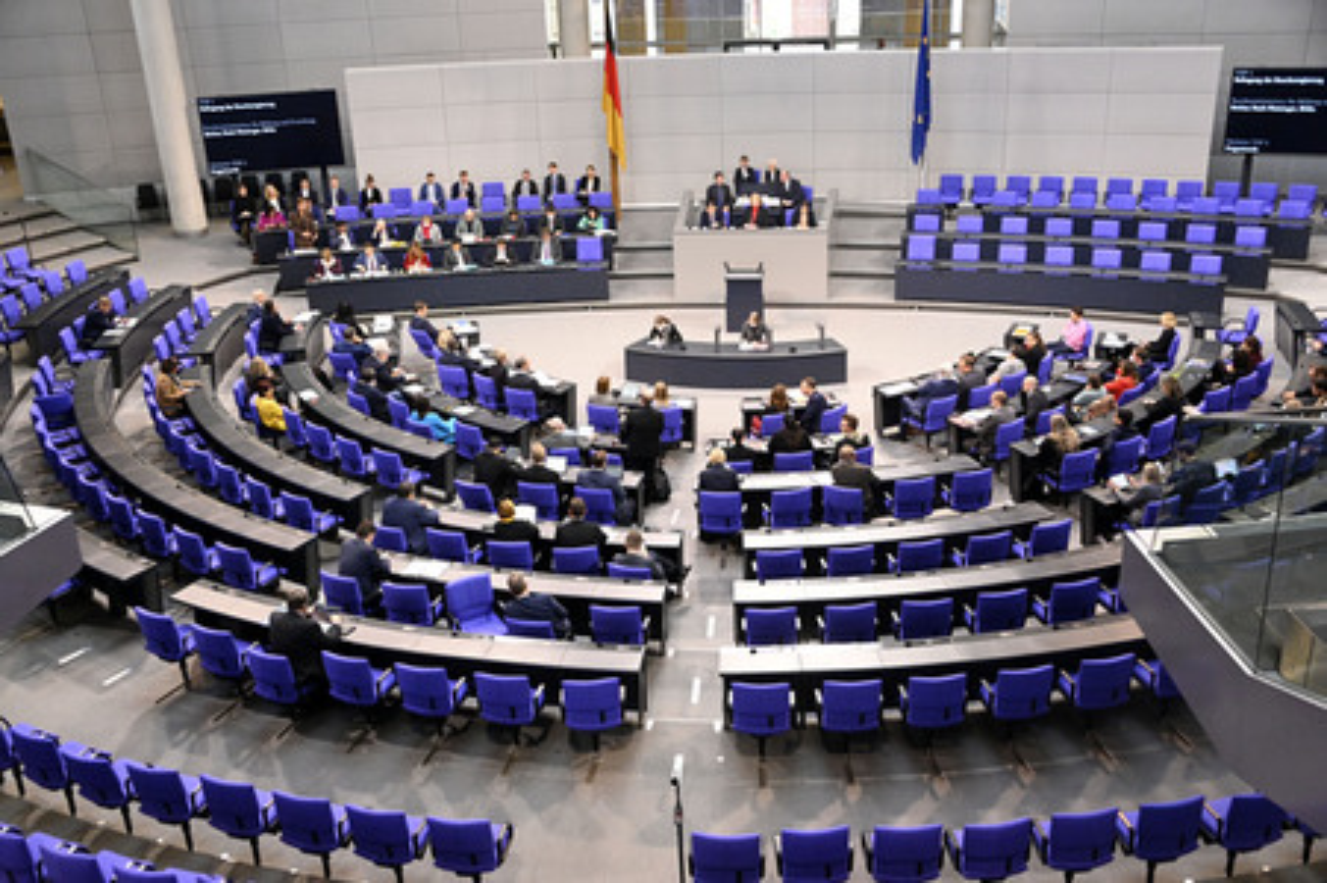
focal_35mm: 36
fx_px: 1326
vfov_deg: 36.8
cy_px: 442
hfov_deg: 53.2
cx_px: 664
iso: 8000
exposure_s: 1/250
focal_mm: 36
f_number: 4.5
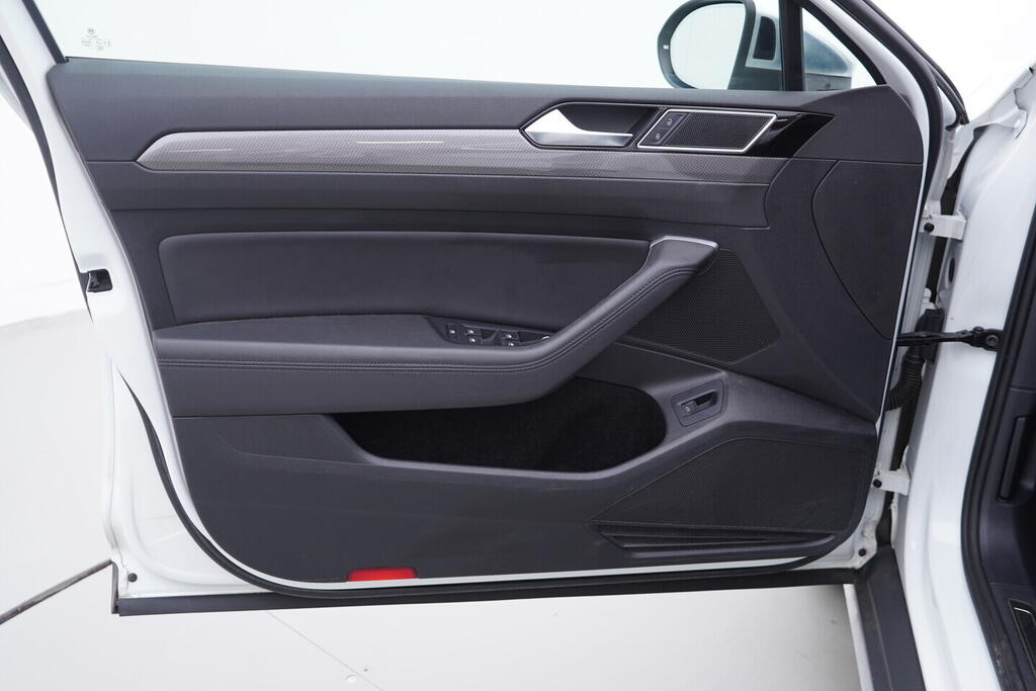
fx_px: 1036
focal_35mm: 36
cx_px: 518
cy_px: 346
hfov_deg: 53.1
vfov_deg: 36.9
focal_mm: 24
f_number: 3.2
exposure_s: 1/50
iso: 125
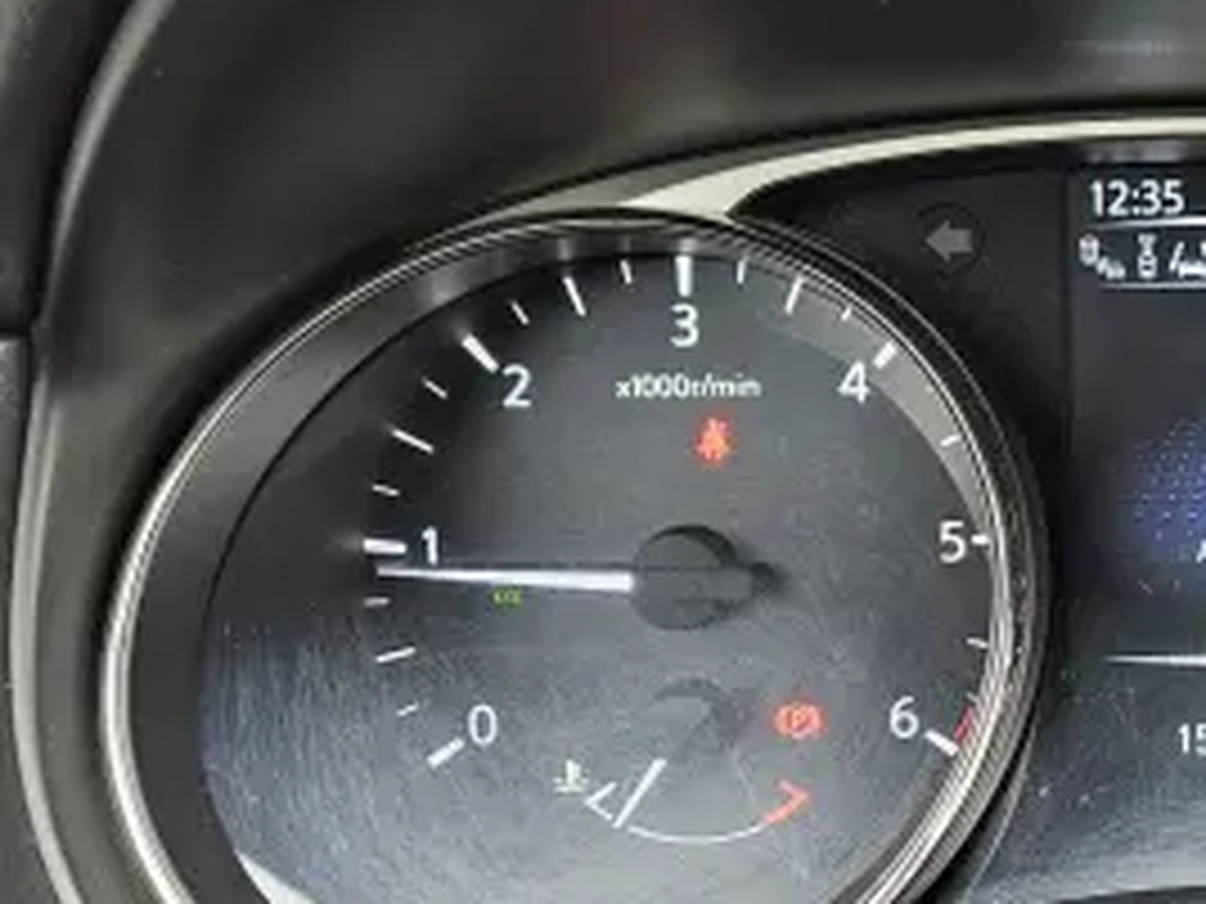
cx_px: 1224
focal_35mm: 55
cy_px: 472
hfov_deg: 32.0
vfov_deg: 26.6
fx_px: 1916
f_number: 1.8
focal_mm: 5.4
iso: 400
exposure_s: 1/100
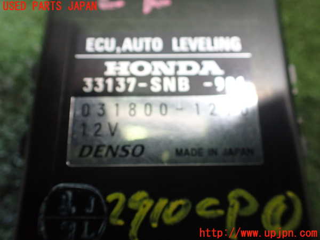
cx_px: 160
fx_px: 277
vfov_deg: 46.8
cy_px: 120
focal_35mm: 30
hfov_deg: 60.0
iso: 800
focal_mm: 5.4
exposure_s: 1/40
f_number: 2.3
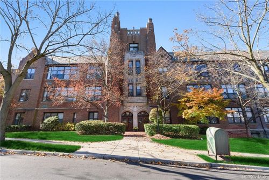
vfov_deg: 73.8
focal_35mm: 16
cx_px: 134
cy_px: 90
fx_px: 120
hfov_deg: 96.7
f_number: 10
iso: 200
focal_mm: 16
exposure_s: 1/125
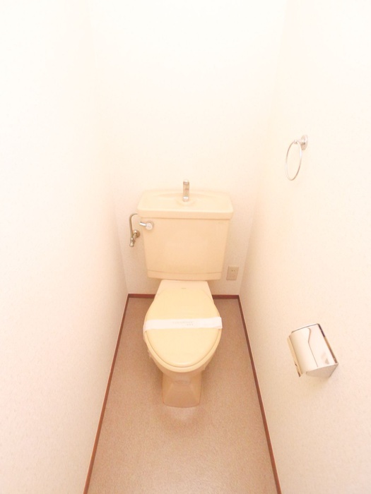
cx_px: 186
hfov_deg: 56.8
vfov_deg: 71.6
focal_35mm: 24
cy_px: 247
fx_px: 343
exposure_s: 1/40
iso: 400
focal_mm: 5.1
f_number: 2
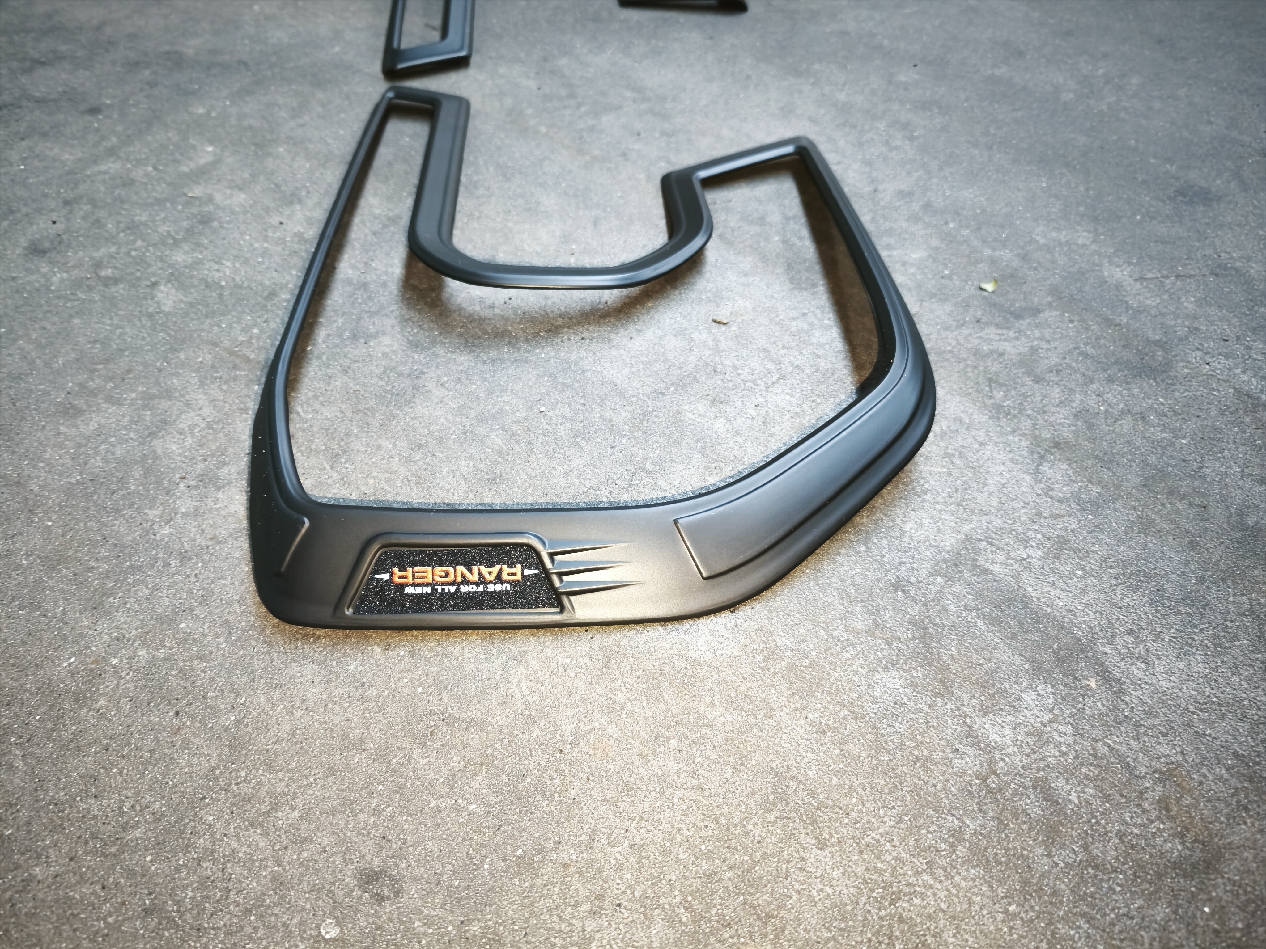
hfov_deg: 73.9
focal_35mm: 23
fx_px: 841
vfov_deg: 58.9
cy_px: 474
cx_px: 633
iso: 1250
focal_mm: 5.35
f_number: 1.7
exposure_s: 1/33.3
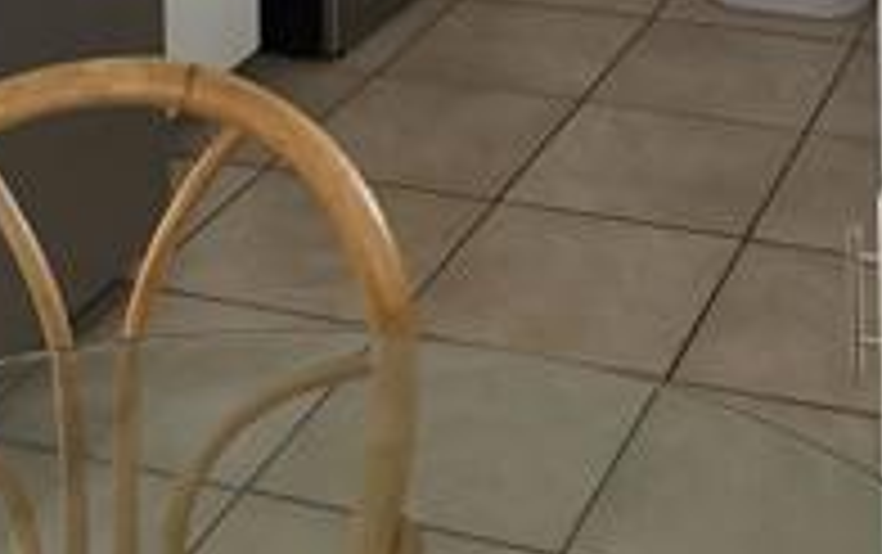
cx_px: 580
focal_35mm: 83
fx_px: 1997
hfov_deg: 24.8
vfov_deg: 13.4
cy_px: -586
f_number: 1.78
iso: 800
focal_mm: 6.76
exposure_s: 1/57
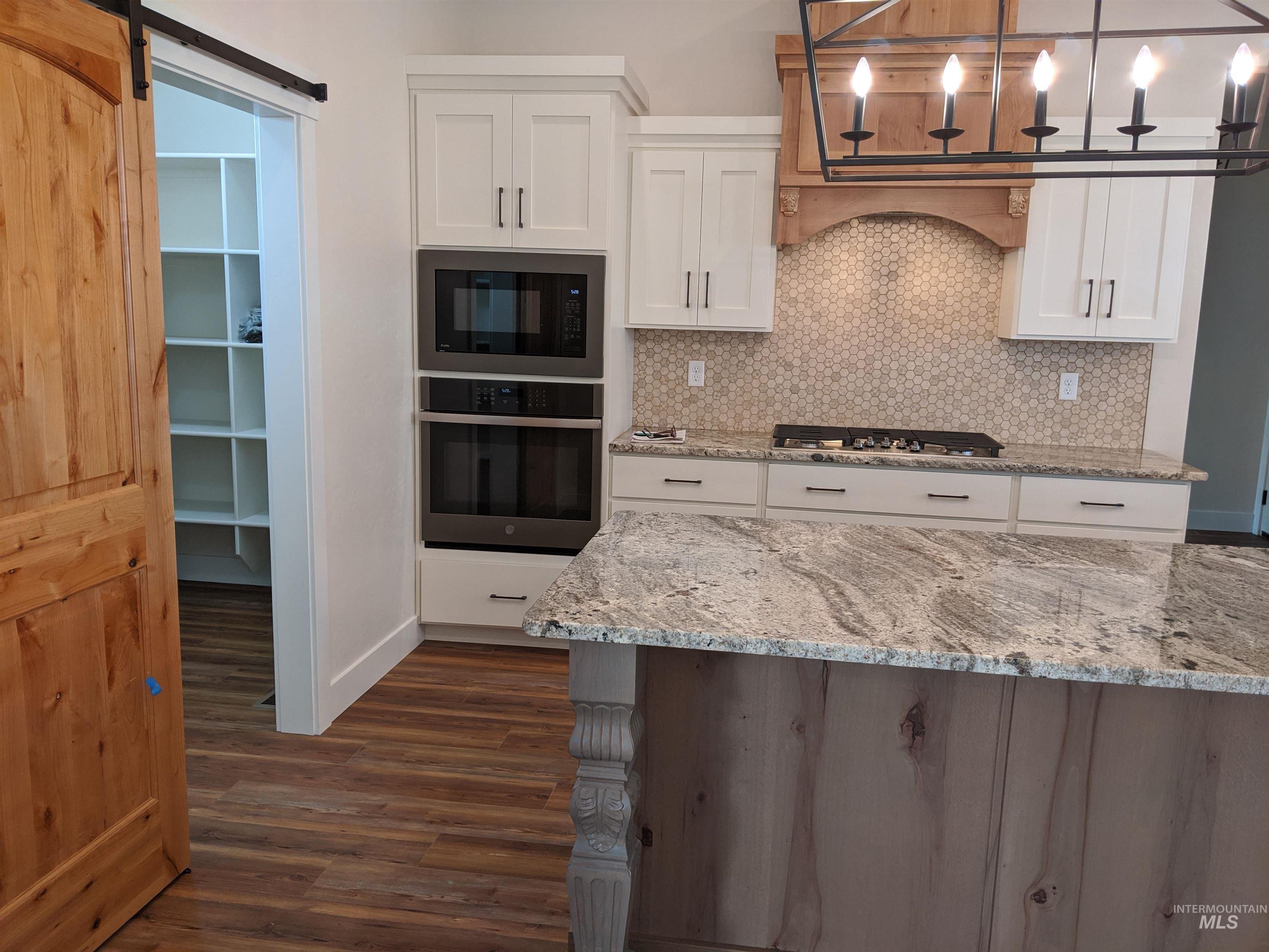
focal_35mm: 27
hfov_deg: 65.3
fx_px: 990
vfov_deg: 51.4
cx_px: 634
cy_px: 476
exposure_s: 1/120
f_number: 1.8
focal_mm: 4.44
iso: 153
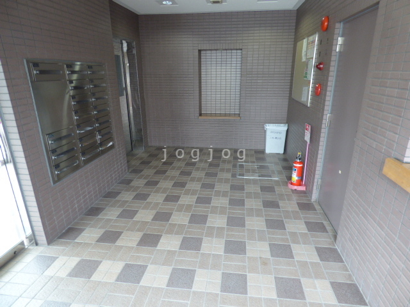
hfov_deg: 81.7
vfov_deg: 66.0
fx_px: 237
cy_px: 154
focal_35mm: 20
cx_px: 205
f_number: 2.8
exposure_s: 1/13
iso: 100
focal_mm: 3.58
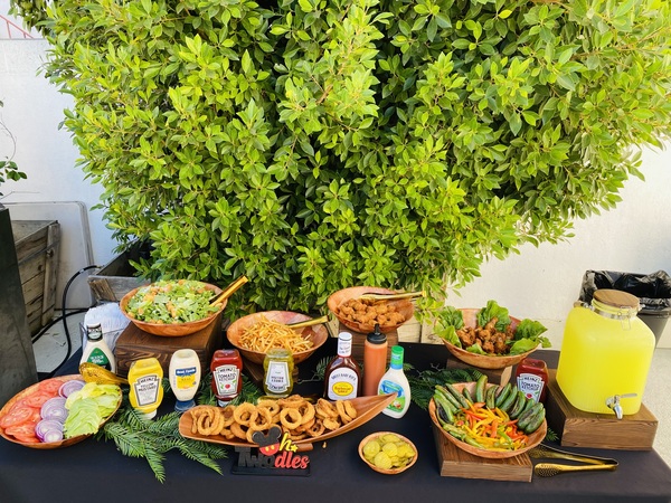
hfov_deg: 67.3
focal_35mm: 26
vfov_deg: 53.1
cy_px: 252
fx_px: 504
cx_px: 336
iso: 32
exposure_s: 1/122
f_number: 1.8
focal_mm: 4.25
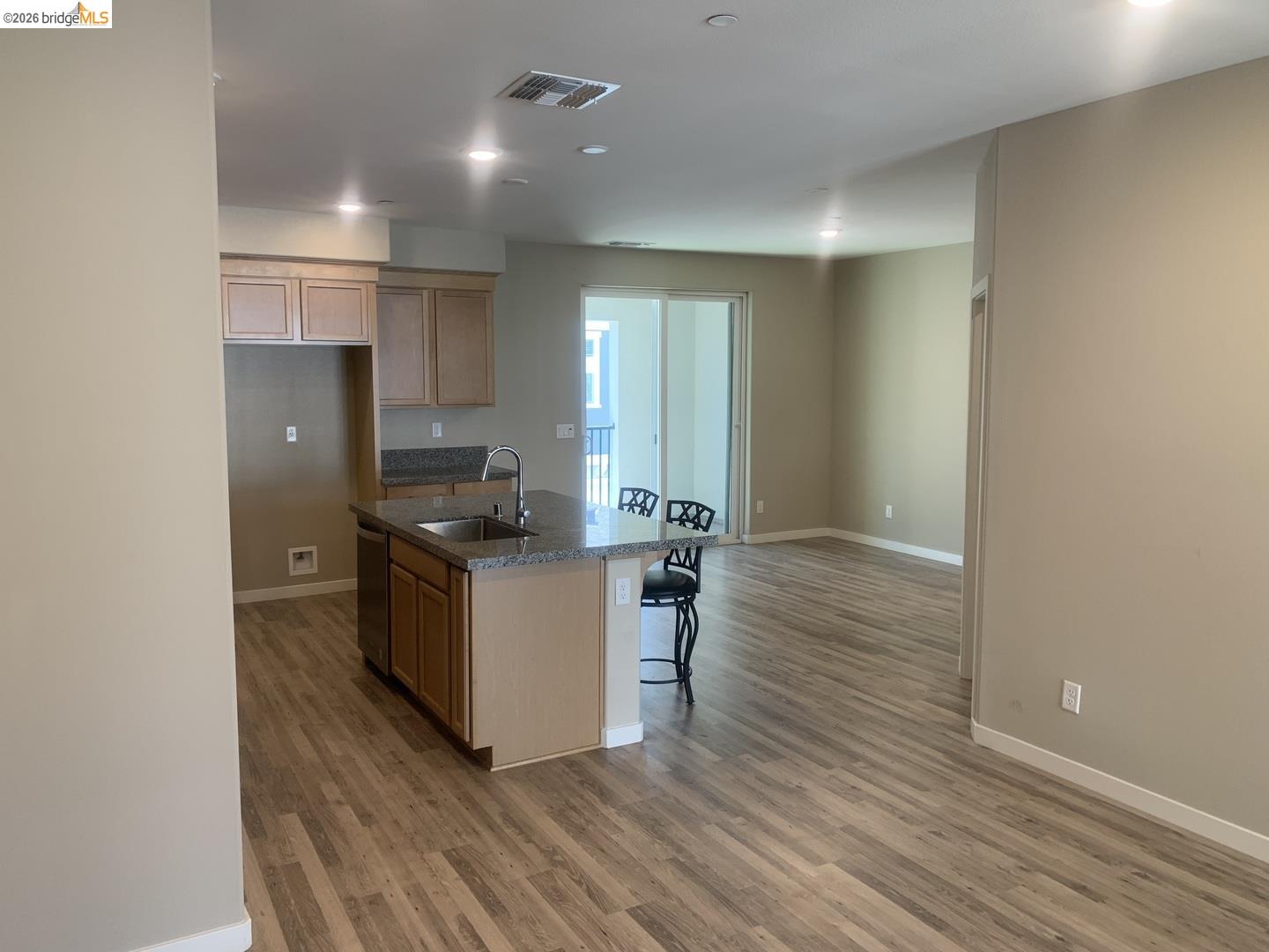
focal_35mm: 26
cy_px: 476
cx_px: 634
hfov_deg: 67.3
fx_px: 953
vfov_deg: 53.1
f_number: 1.8
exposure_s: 1/60
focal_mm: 4.25
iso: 64
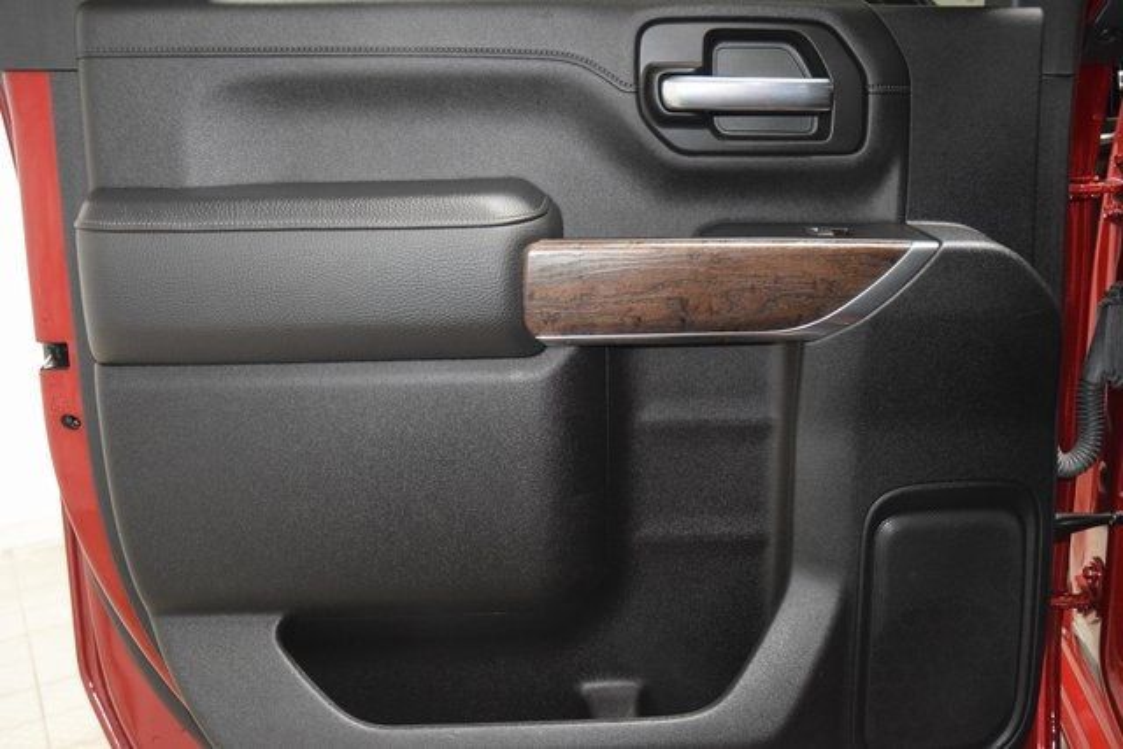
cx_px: 562
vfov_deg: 36.9
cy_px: 374
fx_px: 1123
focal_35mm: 36
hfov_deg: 53.1
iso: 3200
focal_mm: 24
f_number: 3.8
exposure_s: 1/50
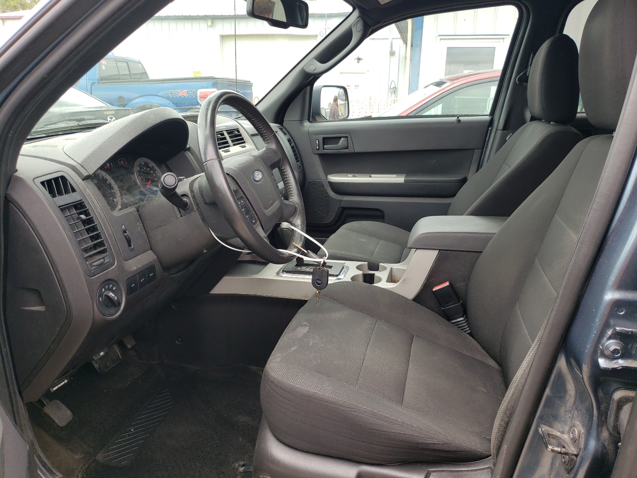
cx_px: 318
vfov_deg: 53.1
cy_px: 239
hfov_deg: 67.3
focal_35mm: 26
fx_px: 478
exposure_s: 1/303
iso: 50
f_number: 1.5
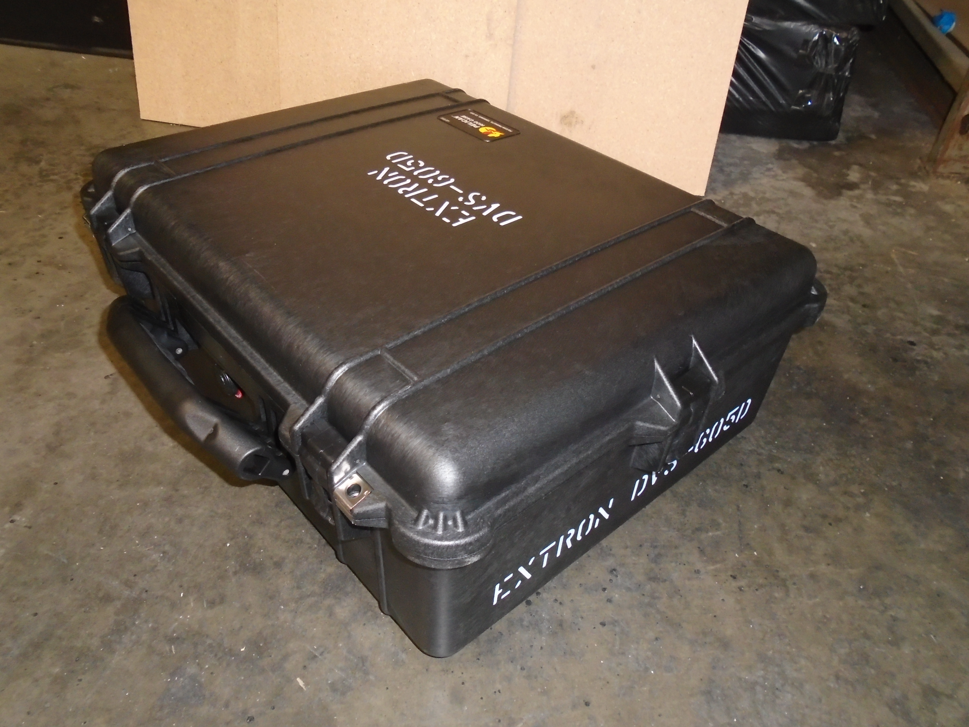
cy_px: 364
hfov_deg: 67.3
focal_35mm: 26
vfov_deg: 53.1
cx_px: 484
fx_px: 728
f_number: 3.2
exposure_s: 1/30
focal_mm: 4.6
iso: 320
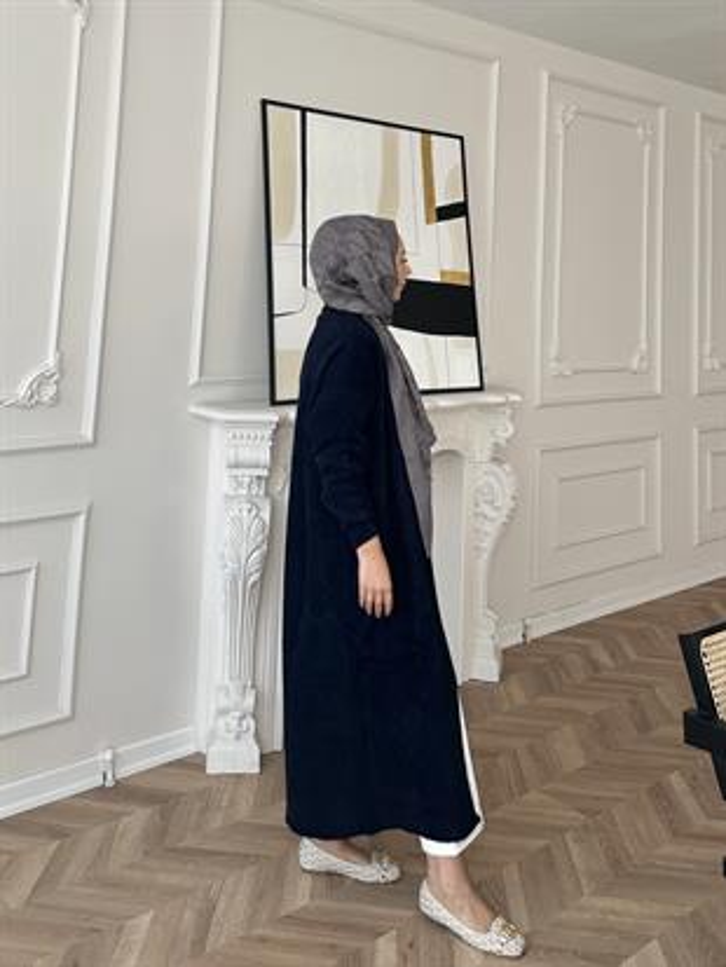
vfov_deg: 71.6
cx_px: 363
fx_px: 671
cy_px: 484
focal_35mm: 24
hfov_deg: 56.8
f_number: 1.78
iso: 64
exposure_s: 1/156
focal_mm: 6.86
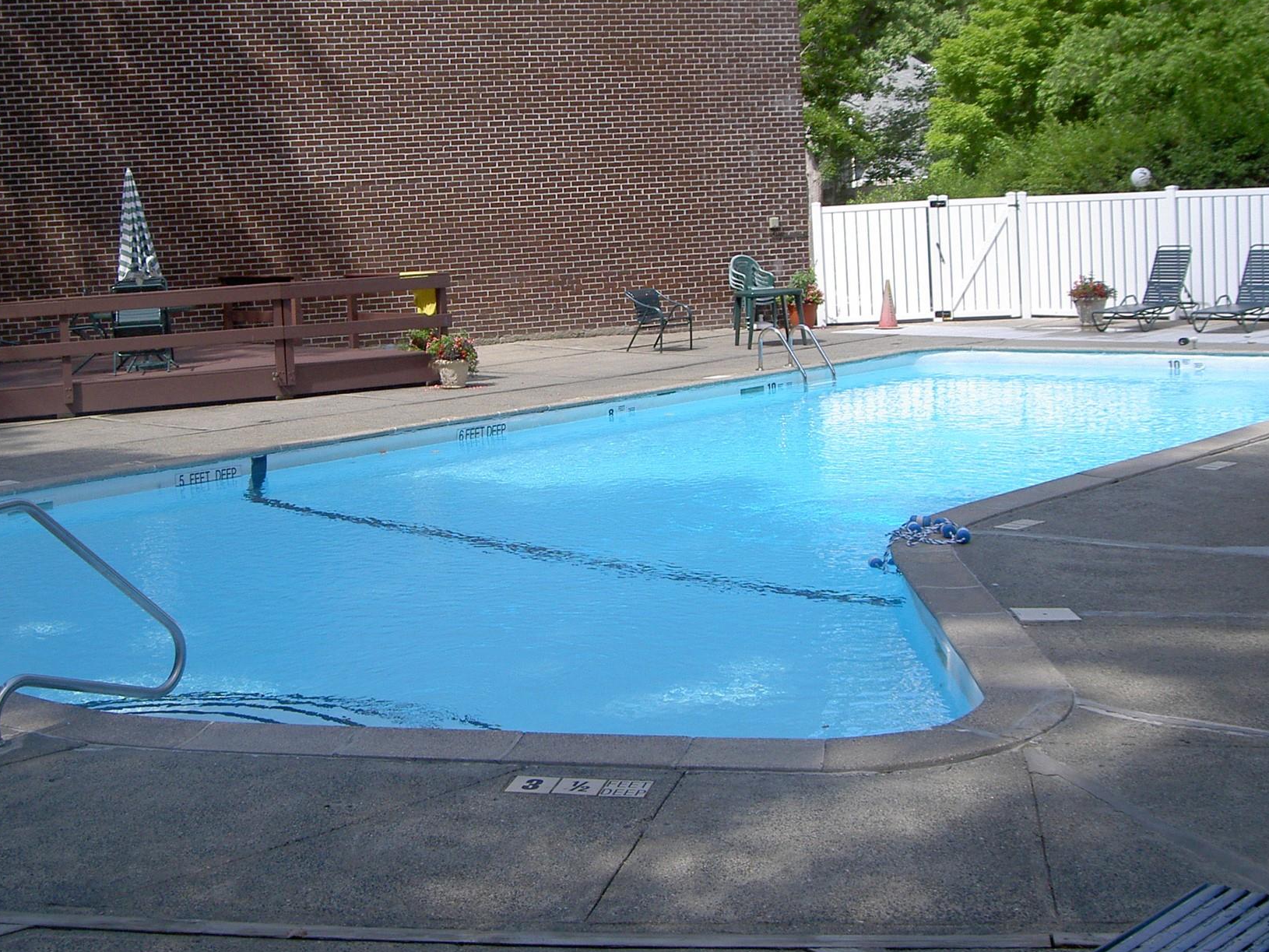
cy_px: 388
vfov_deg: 29.6
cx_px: 551
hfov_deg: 38.8
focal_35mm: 49
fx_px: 1797
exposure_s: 1/250
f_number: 4.7
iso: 100
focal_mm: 8
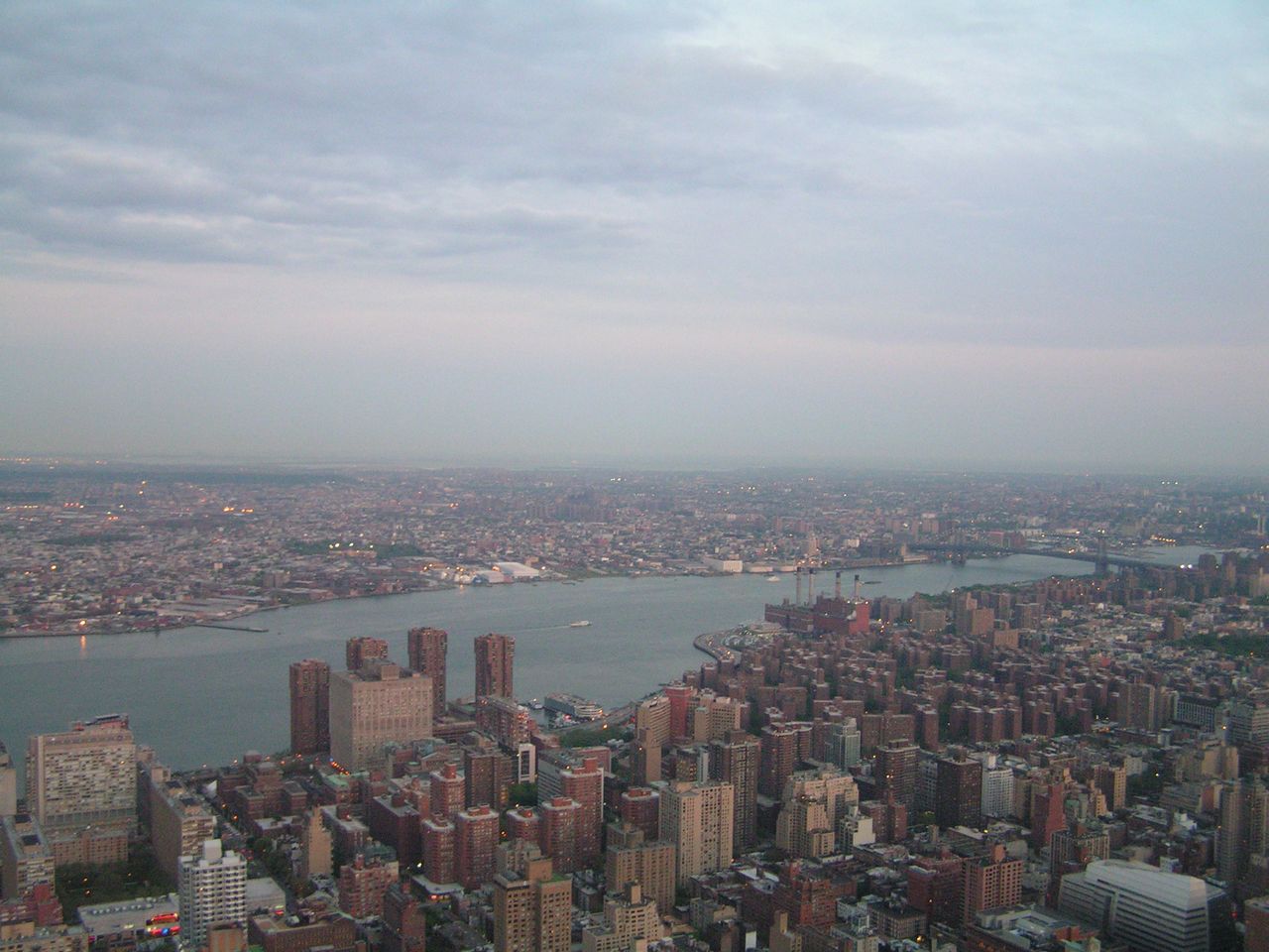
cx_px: 634
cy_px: 476
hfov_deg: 49.0
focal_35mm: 38
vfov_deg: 37.7
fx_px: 1393
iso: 200
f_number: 2.8
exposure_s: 1/40
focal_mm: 6.3
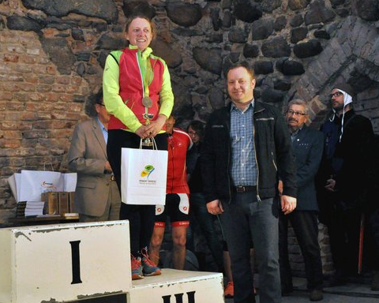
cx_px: 221
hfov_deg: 30.9
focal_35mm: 61
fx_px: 684
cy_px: 162
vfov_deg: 25.0
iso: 3200
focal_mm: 32
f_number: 13
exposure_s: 1/60
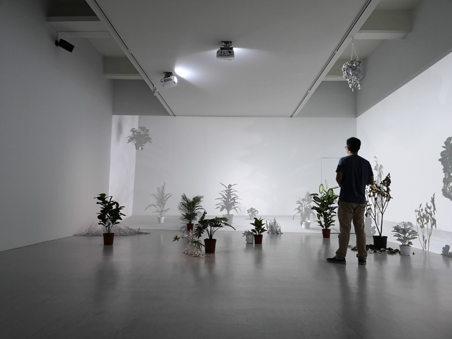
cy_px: 170
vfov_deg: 51.4
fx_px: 353
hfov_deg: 65.3
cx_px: 226
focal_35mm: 27
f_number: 1.8
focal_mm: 3.95
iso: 400
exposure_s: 1/30
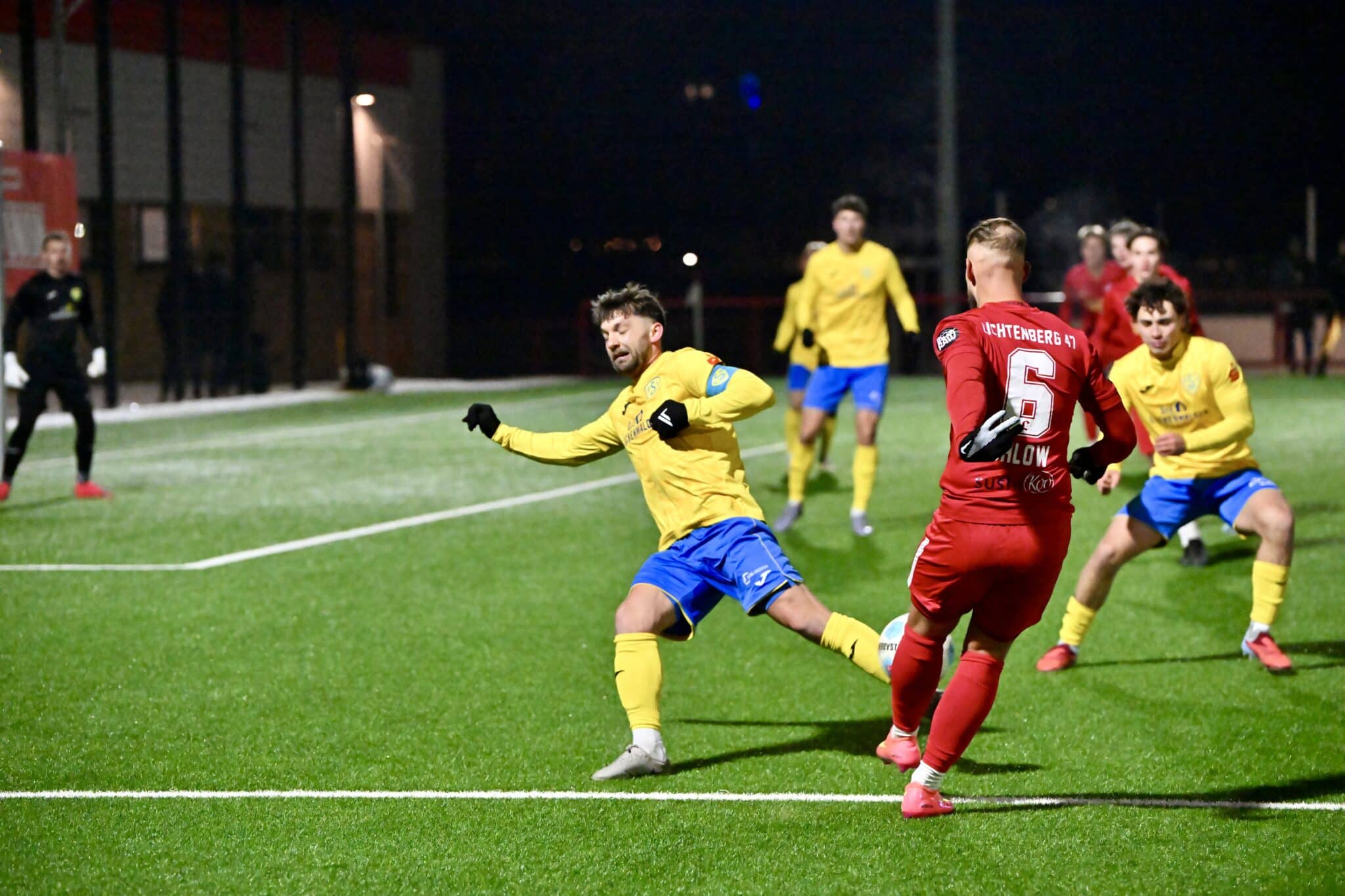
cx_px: 672
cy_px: 448
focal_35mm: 135
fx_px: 5043
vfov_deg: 10.2
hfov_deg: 15.2
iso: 10000
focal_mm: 135
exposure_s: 1/1250
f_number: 3.5
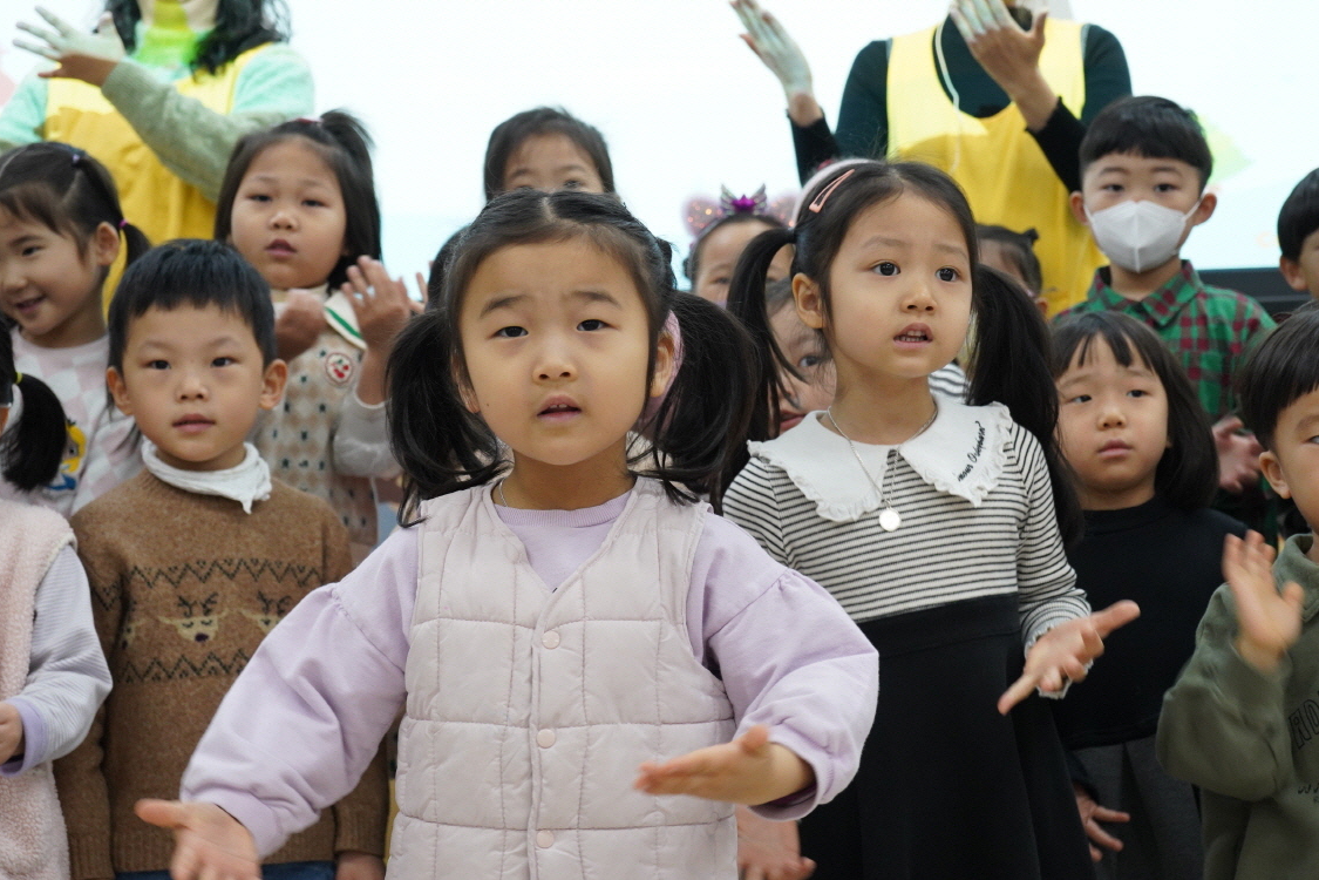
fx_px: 2345
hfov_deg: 31.4
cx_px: 700
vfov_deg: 21.2
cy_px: 432
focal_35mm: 64
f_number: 6.3
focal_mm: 60
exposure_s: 1/100
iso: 2500
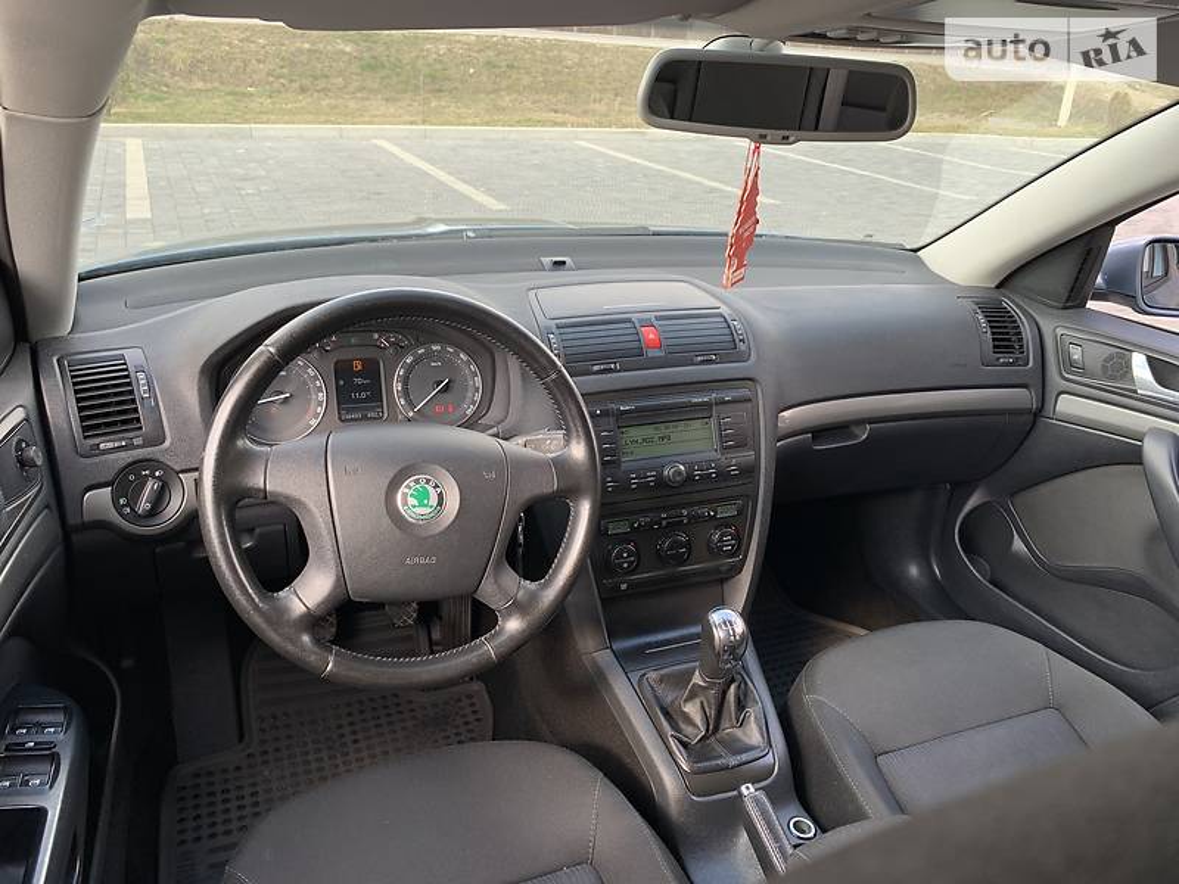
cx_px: 590
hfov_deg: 67.3
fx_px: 886
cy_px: 442
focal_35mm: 26
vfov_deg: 53.1
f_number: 1.8
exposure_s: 1/121
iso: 32
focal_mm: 4.2
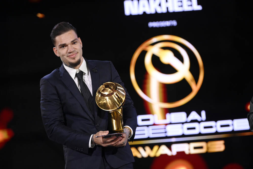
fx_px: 1089
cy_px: 84
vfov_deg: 8.8
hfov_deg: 13.3
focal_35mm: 155
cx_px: 126
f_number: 3.2
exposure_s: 1/320
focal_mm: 155
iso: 2000
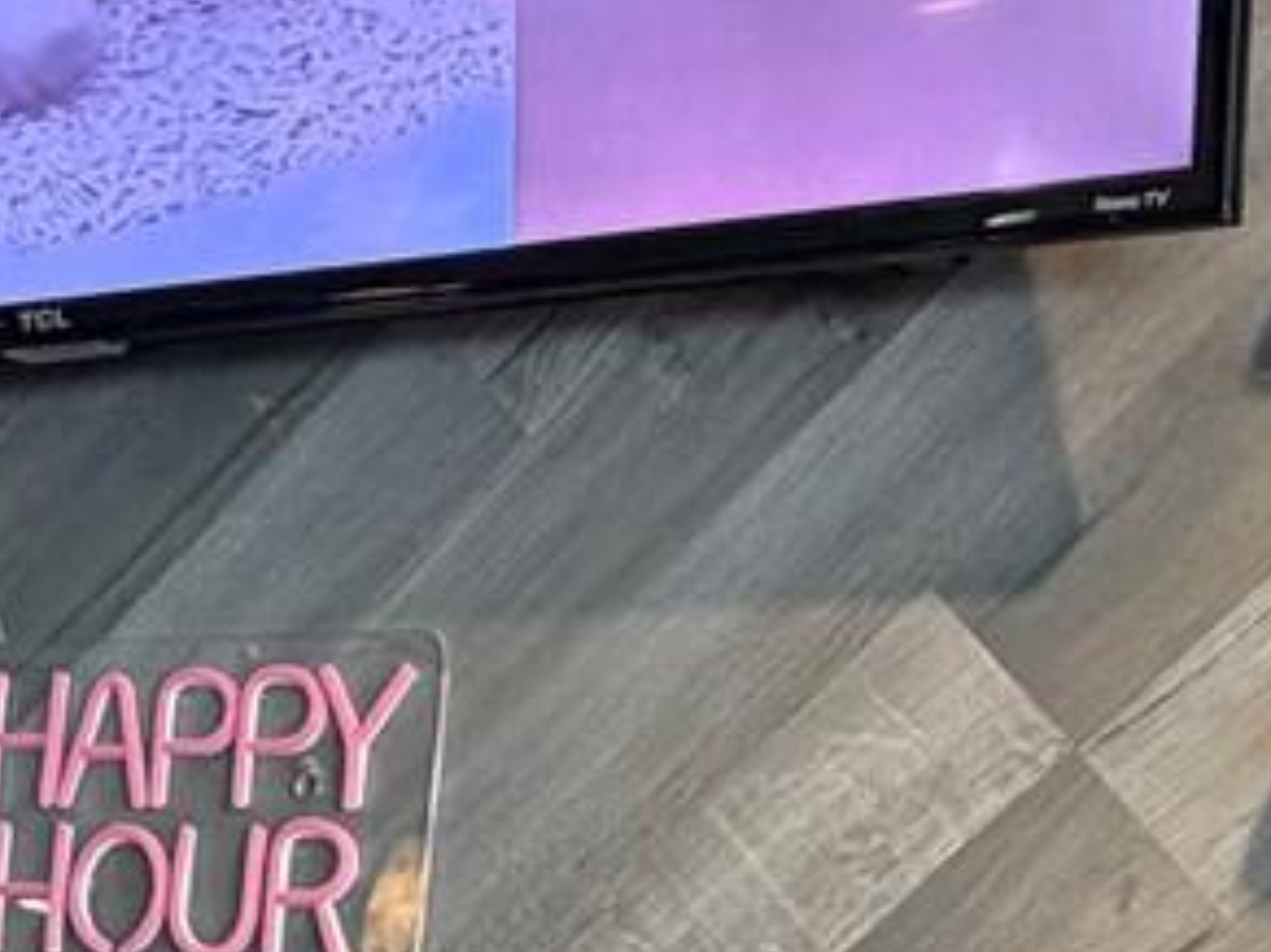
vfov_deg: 18.0
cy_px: 1188
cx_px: 166
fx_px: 2826
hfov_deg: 24.7
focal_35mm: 77
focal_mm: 2.22
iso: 400
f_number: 2.2
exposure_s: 1/60
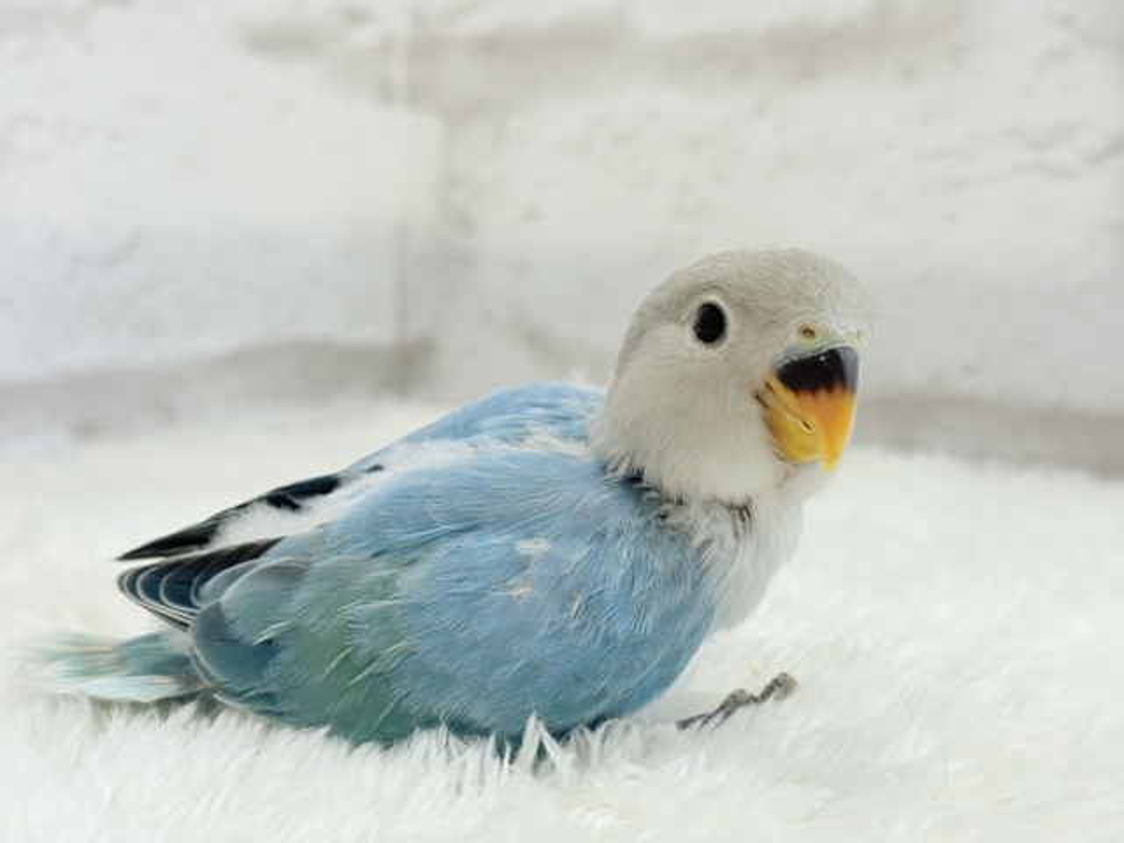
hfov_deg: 36.8
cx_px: 562
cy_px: 422
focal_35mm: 52
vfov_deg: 28.0
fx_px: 1688
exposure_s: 1/100
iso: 80
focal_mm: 5.96
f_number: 1.6
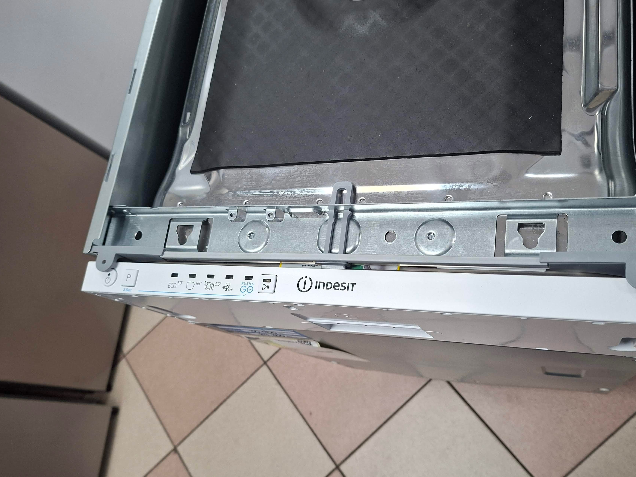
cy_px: 262
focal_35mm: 27
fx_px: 496
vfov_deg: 51.3
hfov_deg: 65.0
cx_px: 362
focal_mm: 5.54
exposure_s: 1/50
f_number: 1.8
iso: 160
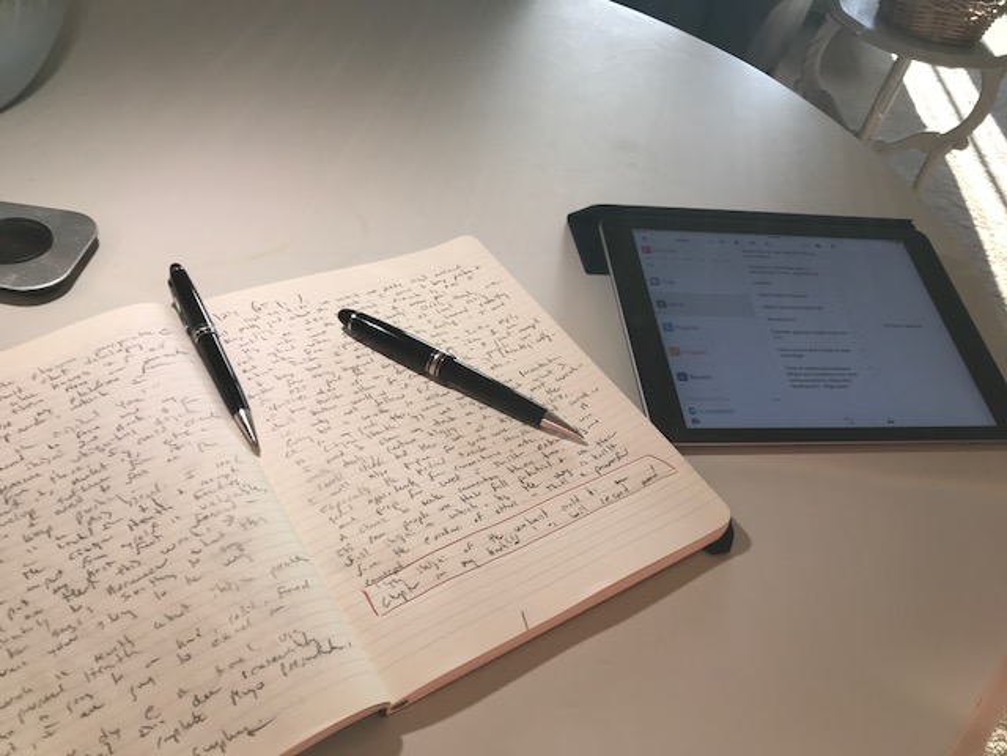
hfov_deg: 63.4
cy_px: 378
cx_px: 504
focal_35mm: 28
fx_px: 815
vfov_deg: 49.7
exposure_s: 1/123
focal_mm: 3.99
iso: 20
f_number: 1.8
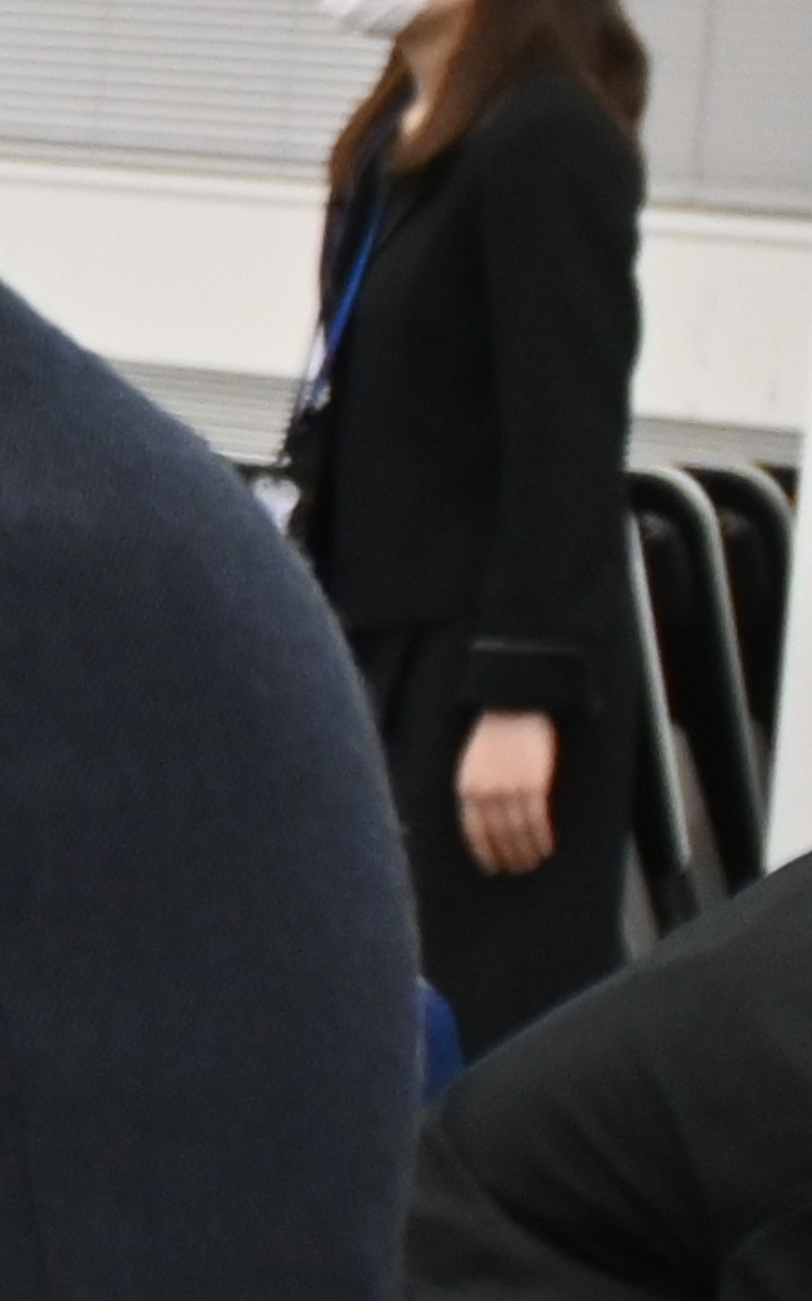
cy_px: 912
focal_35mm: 223
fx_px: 7901
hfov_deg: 5.2
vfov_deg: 9.4
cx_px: -2545
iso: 1100
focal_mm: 25
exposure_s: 1/125
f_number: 4.2
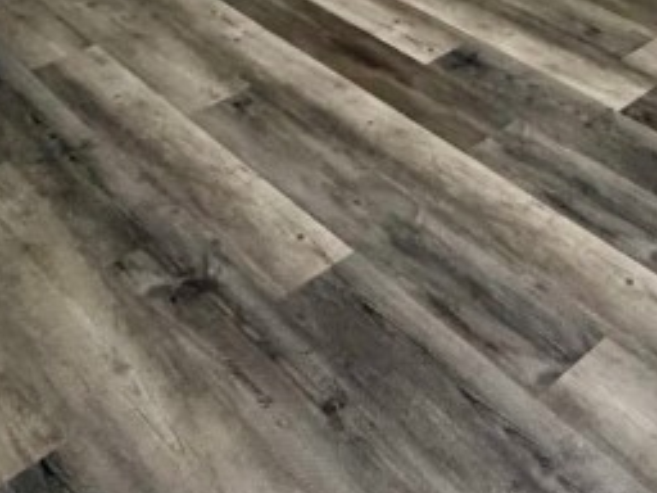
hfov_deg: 32.8
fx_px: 1063
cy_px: -229
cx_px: 580
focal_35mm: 56
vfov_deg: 22.0
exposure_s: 1/60
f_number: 2.2
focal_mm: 2.22
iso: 500
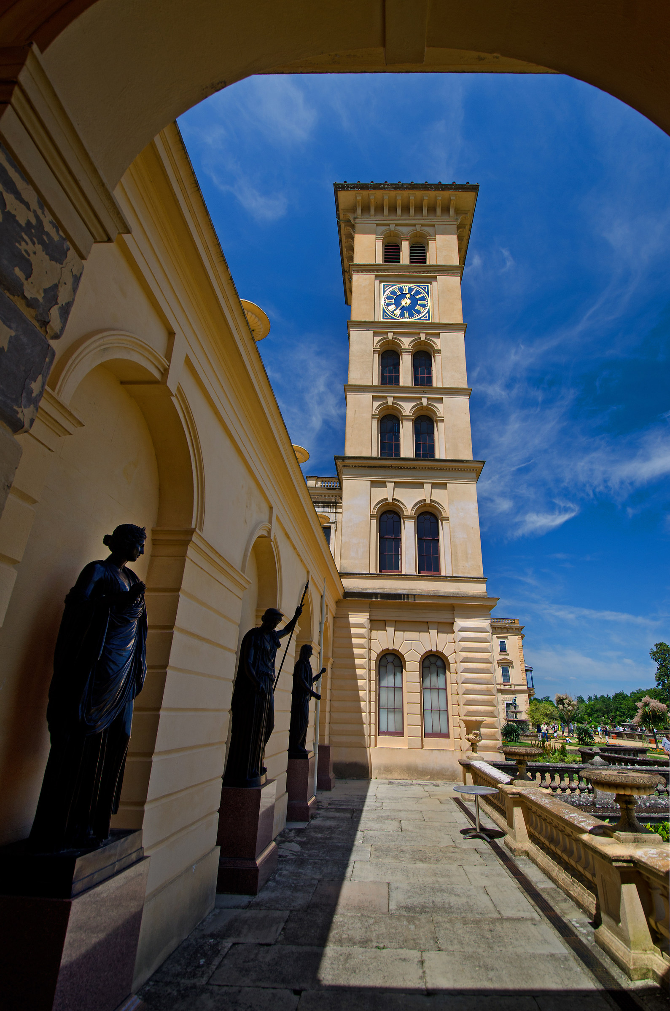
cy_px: 506
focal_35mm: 15
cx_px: 335
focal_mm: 10
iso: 100
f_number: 7.1
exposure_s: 1/125
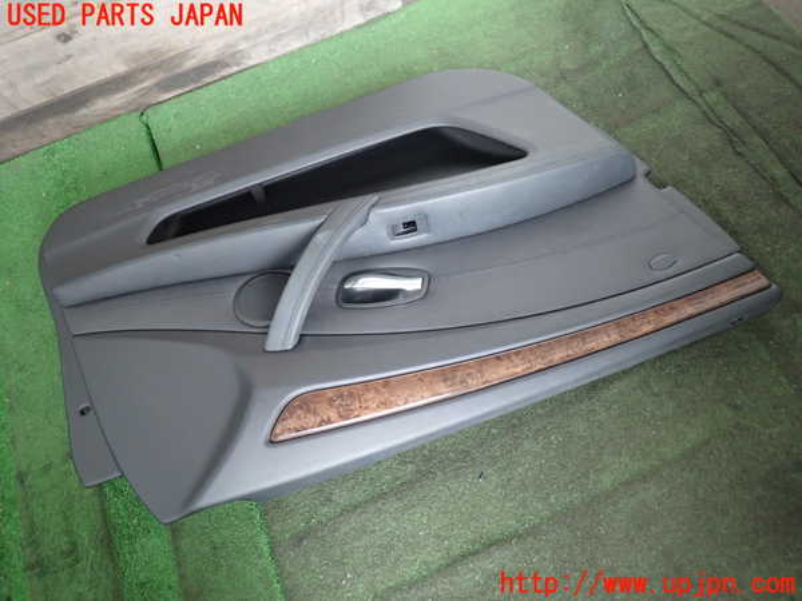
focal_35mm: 25
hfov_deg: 69.4
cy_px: 300
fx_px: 579
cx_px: 401
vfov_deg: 54.9
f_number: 2
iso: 200
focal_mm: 4.5
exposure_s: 1/30
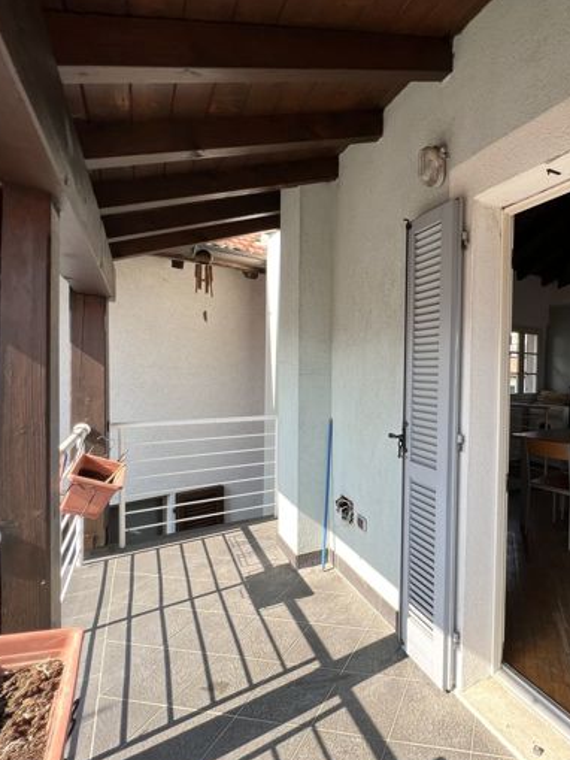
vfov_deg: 87.7
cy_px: 388
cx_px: 456
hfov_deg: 65.2
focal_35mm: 18
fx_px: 395
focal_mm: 1.57
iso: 32
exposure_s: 1/241
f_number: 1.8
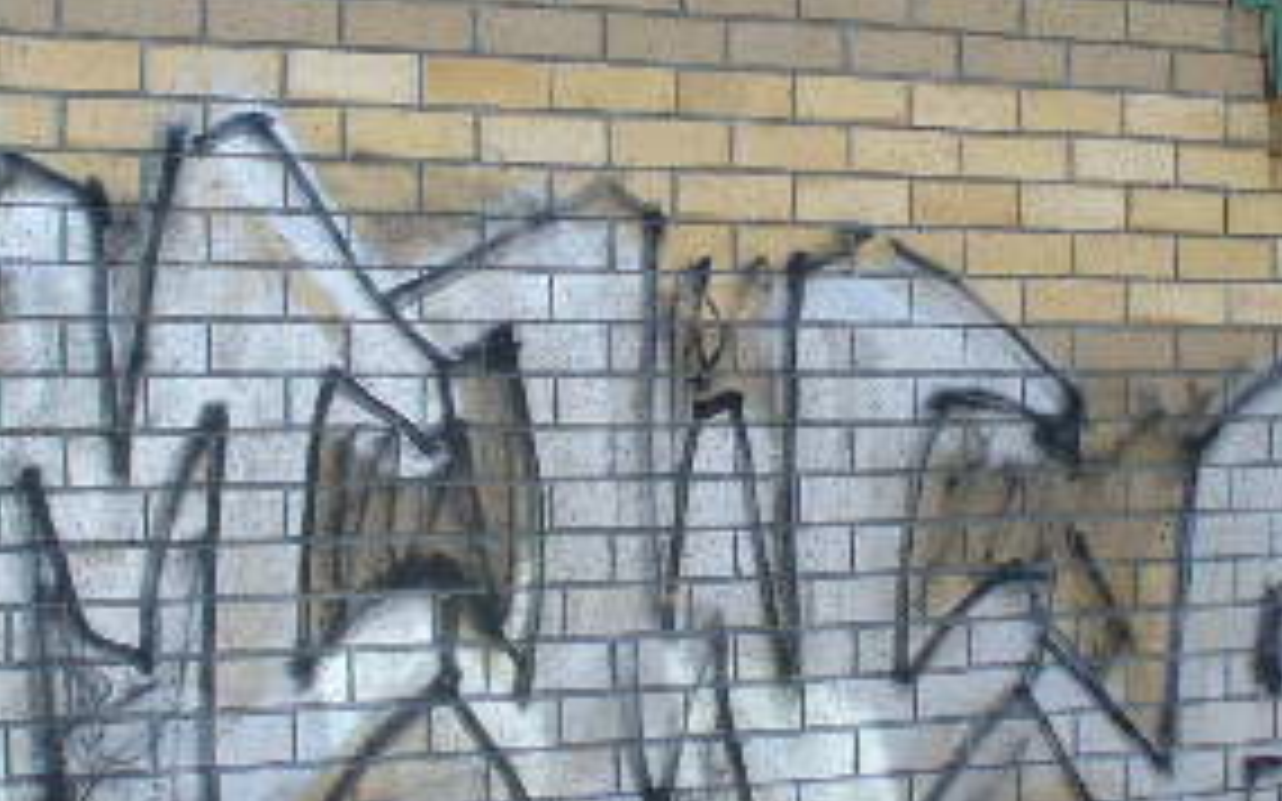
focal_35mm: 88
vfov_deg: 14.8
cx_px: 931
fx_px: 3074
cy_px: 378
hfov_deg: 23.4
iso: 80
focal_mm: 6.1
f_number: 2.8
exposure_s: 1/320
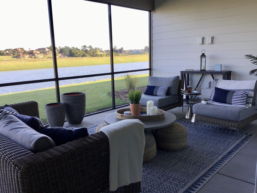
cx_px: 128
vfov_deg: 45.4
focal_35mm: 31
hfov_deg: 58.4
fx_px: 230
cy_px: 96
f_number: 2.4
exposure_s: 1/128
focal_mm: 3.3
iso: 25
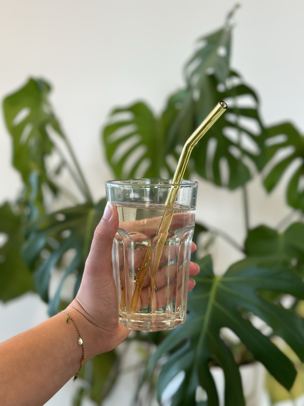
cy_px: 203
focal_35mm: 48
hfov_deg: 30.3
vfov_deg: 39.7
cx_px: 152
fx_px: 562
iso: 64
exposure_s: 1/100
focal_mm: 6.86
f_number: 1.78
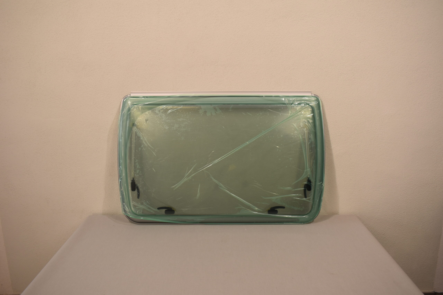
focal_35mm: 32
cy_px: 148
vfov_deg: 41.7
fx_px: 388
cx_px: 222
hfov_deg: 59.5
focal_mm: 21
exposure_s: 1/125
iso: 250
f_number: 5.6
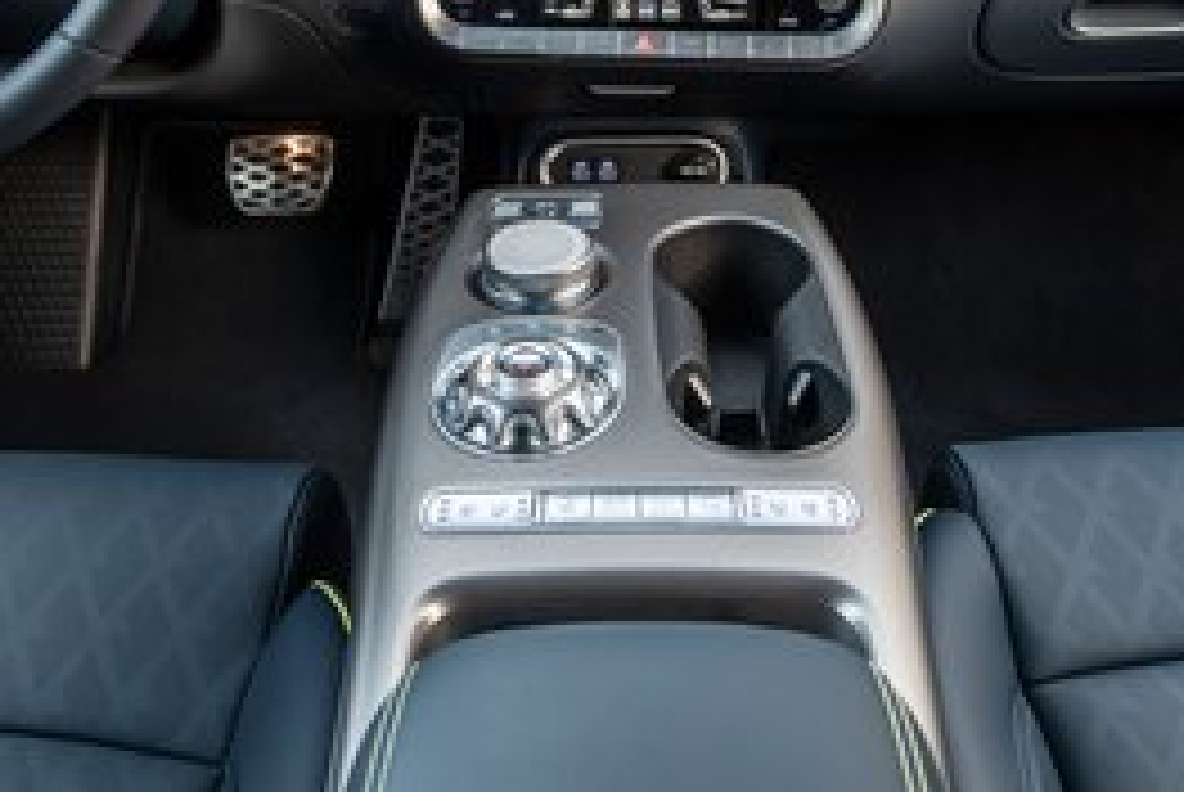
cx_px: 621
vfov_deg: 30.9
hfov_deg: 47.3
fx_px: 1350
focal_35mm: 41
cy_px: 50
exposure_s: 1/40
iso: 400
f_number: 4
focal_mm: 18
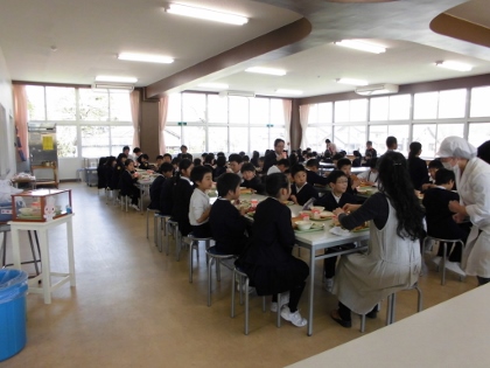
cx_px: 245
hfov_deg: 67.3
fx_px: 368
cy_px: 184
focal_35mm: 26
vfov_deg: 53.1
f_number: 3.5
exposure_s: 1/60
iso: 100
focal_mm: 4.6
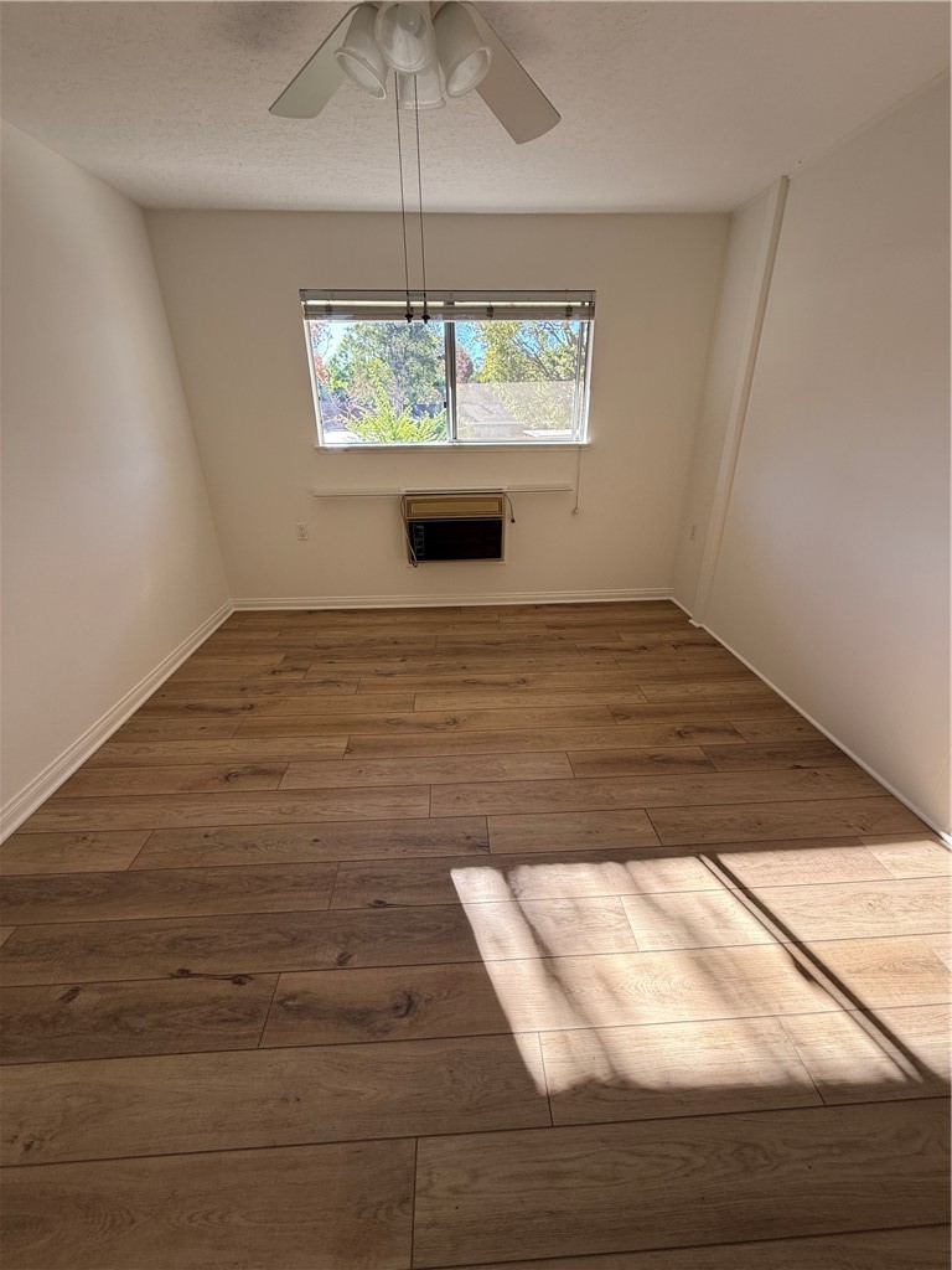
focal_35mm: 14
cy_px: 635
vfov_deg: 102.1
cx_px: 476
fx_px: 513
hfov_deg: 85.7
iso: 64
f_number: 2.2
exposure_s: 1/124
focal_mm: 2.22
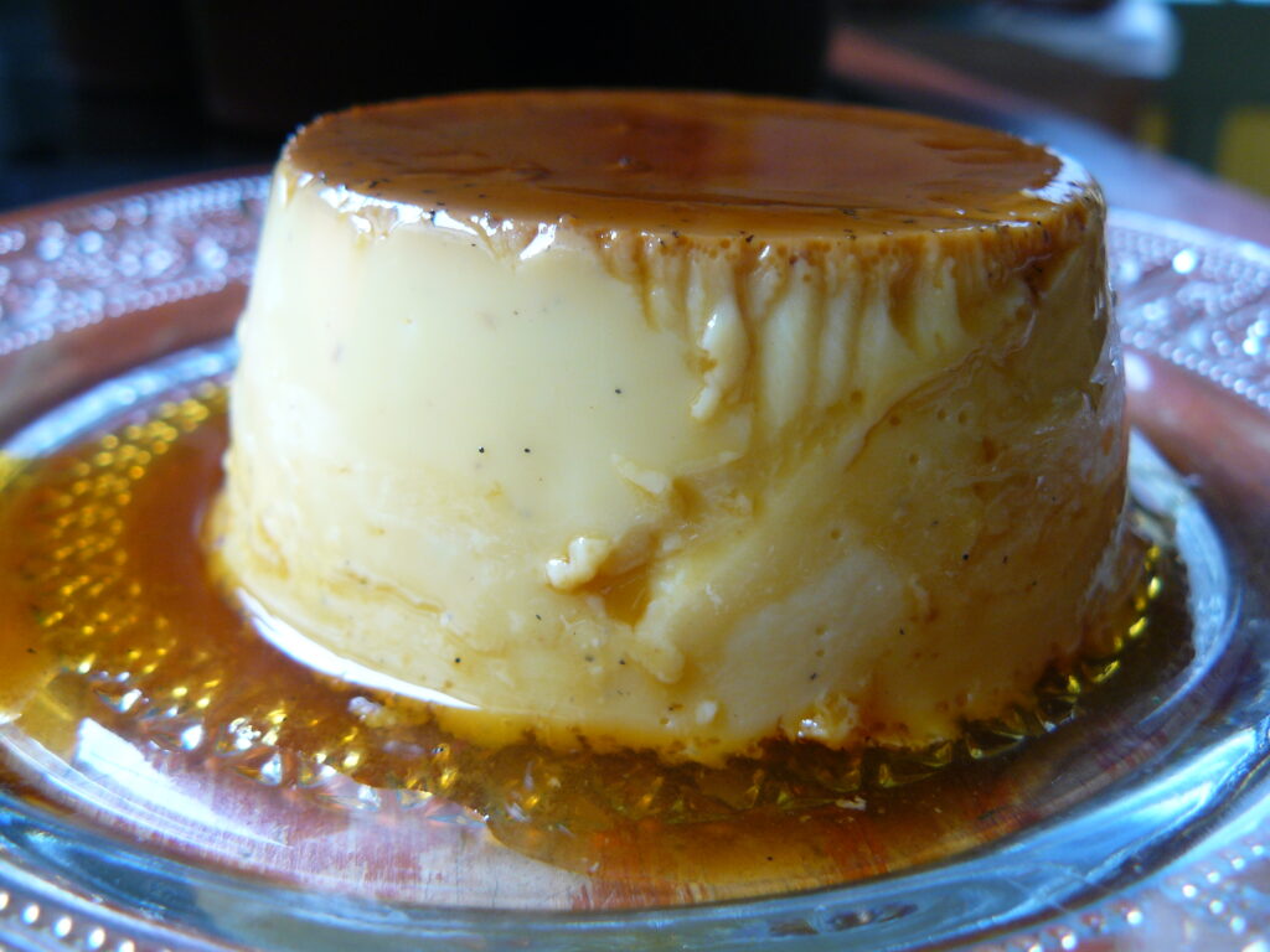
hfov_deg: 51.4
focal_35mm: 36
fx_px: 1321
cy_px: 476
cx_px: 635
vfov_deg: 39.7
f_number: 2.8
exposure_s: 1/30
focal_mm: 6
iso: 125
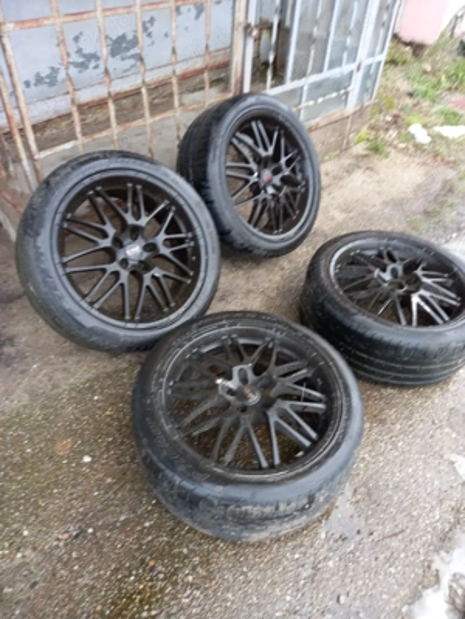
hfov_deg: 54.9
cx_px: 232
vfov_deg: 69.4
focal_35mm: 25
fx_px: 448
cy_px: 310
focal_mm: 4.6
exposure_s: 1/50.3
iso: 64
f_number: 2
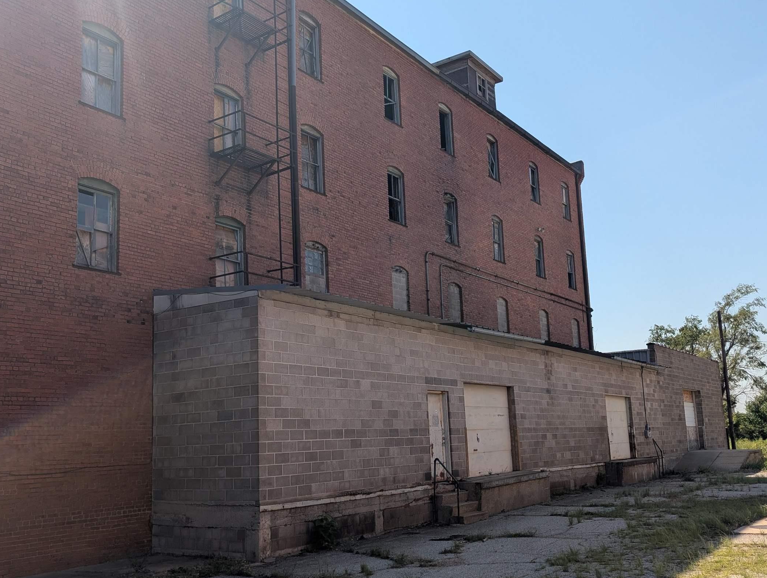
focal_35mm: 35
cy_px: 313
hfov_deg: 52.6
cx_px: 393
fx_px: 777
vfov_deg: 40.8
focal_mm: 6.9
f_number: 1.68
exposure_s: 1/1095
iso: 22
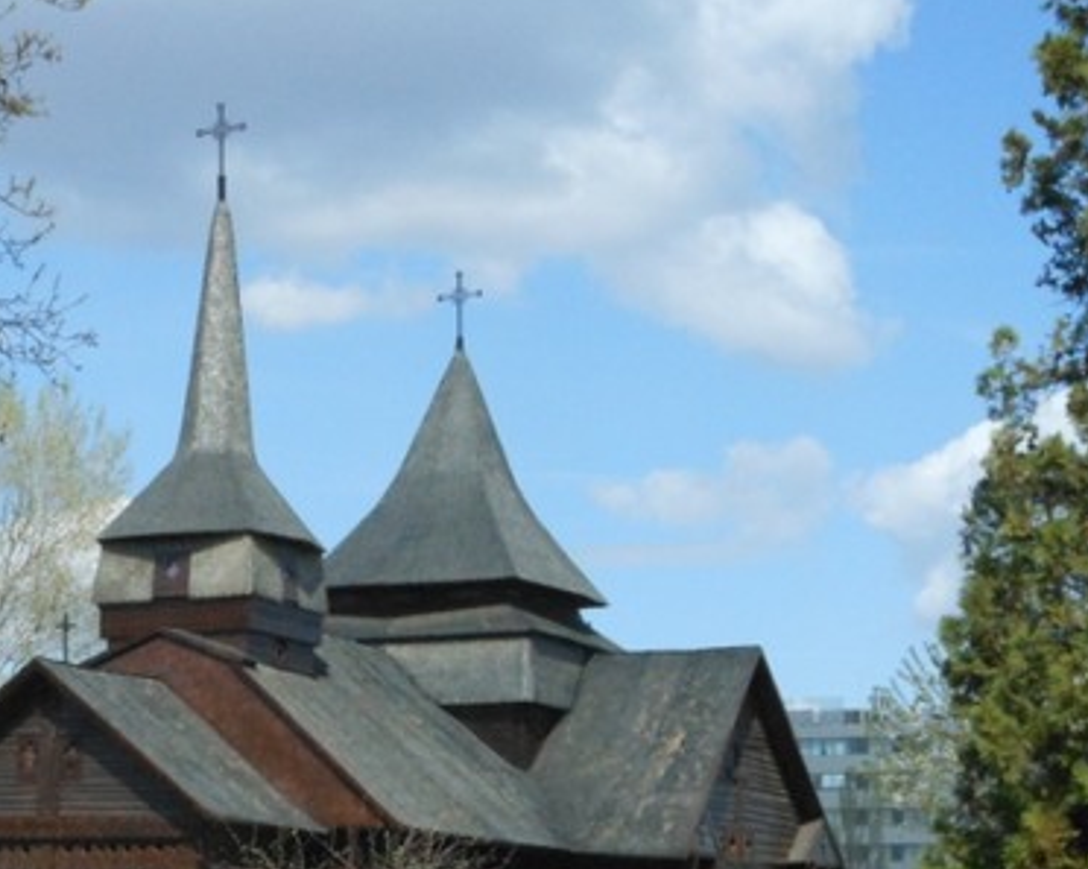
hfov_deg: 18.2
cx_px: 313
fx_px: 3378
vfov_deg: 14.6
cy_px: 720
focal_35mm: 105
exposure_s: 1/500
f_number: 12.5
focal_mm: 8.9
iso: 400
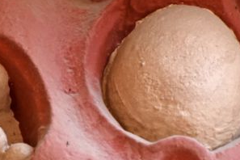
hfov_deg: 1.5
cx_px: 145
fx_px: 8953
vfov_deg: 1.0
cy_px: 99
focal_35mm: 1343
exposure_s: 1/160
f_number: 6.3
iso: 640
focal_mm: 260
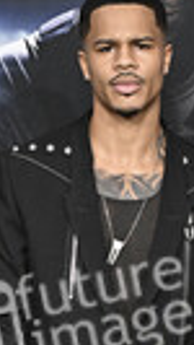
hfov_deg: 11.0
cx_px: 135
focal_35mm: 110
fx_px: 1004
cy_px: 449
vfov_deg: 18.1
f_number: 6.3
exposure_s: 1/400
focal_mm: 35
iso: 400
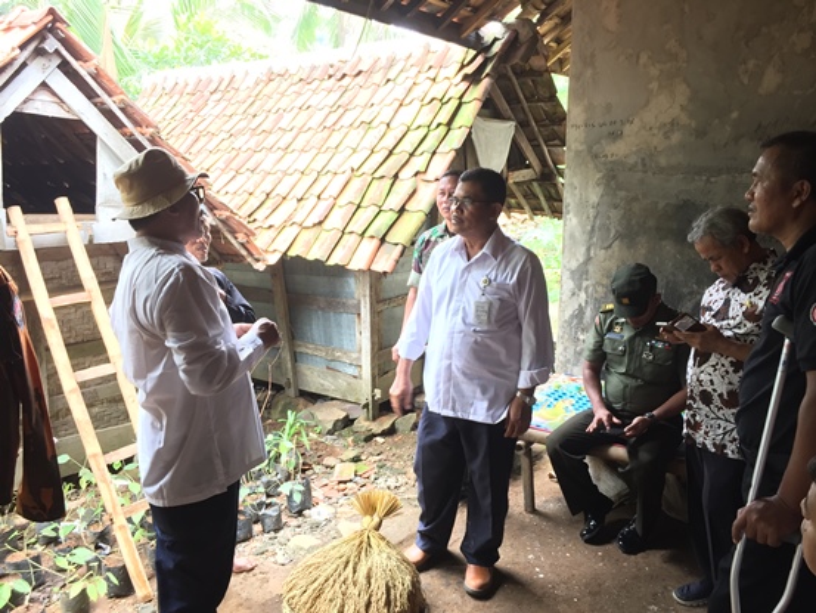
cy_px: 306
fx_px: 684
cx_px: 408
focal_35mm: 29
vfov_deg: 48.2
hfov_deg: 61.6
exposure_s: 1/33
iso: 80
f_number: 2.2
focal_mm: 4.15
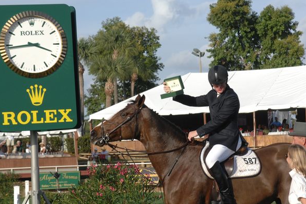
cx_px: 147
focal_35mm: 140
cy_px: 101
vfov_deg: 9.8
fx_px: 1189
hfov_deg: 14.7
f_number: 13
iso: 400
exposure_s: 1/400
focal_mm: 86
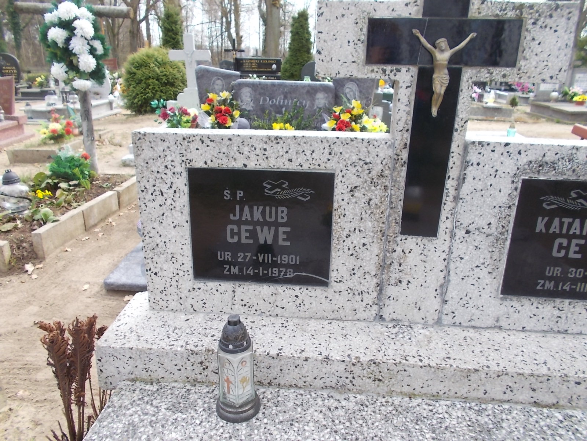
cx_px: 294
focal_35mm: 26
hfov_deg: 67.3
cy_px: 220
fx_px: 441
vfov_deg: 53.1
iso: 80
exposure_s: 1/200
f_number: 3.2
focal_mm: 4.6
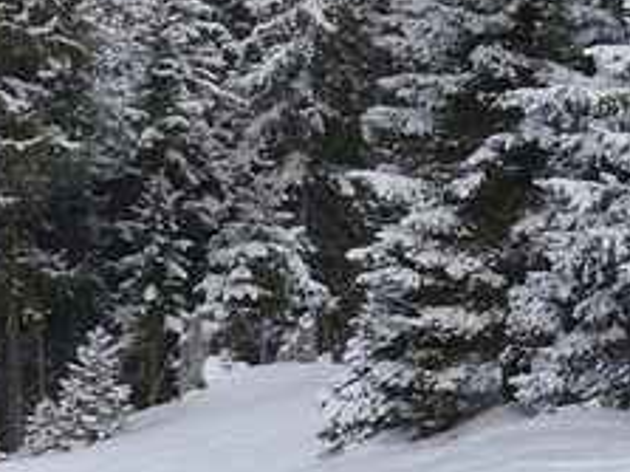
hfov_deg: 7.4
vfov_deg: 5.4
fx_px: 4766
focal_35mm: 262
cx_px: -311
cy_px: -803
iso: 200
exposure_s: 1/320
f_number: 14
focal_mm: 38
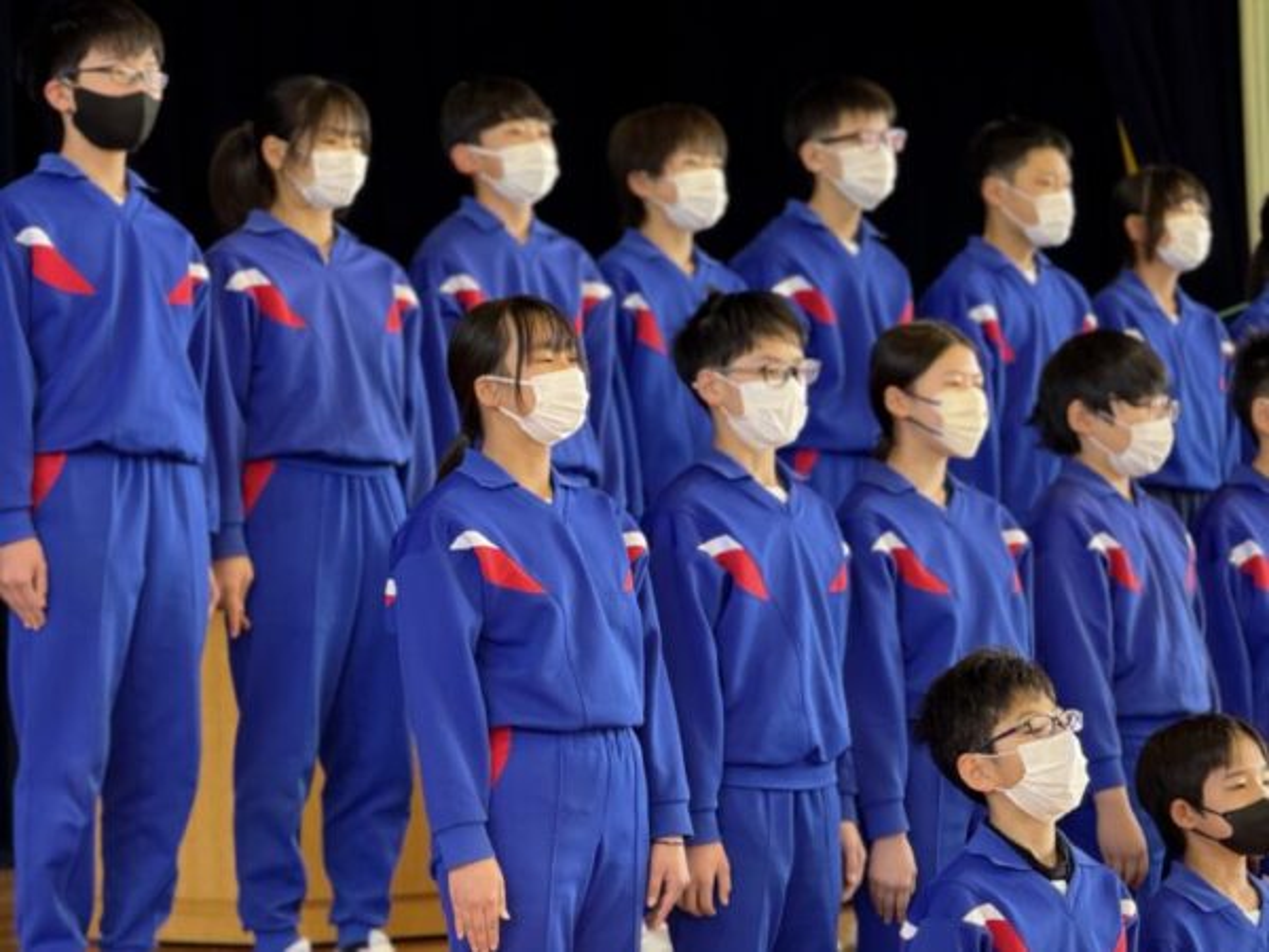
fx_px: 4399
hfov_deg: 16.4
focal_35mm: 120
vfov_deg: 12.3
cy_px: 476
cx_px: 634
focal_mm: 15.66
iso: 250
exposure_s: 1/40
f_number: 2.8
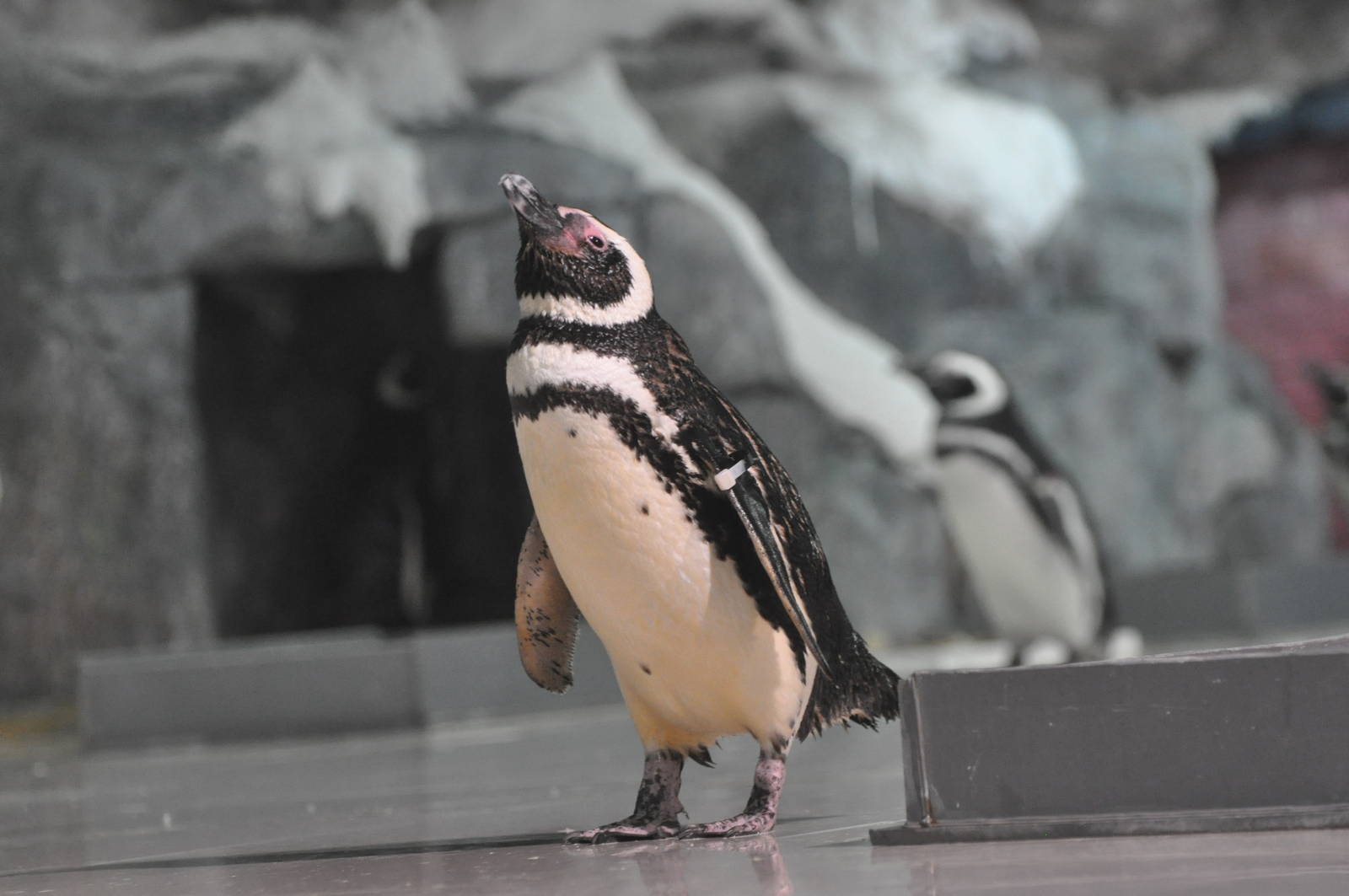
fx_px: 6850
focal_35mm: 183
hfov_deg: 11.2
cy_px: 448
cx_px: 674
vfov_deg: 7.5
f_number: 4.8
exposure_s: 1/80
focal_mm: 122
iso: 1600
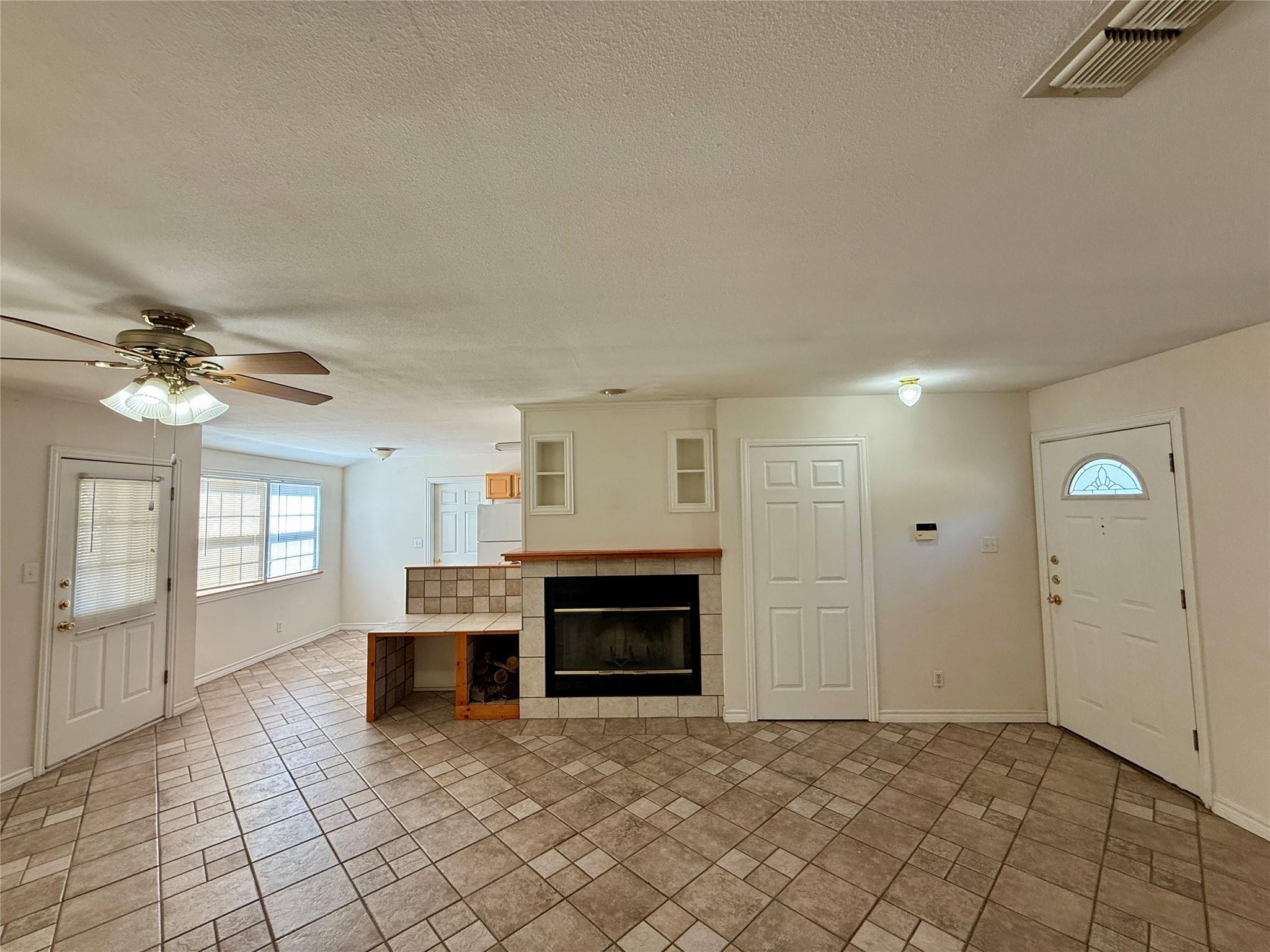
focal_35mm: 14
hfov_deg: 102.1
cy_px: 476
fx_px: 514
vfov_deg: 85.7
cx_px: 635
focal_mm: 2.22
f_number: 2.2
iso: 160
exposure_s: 1/120
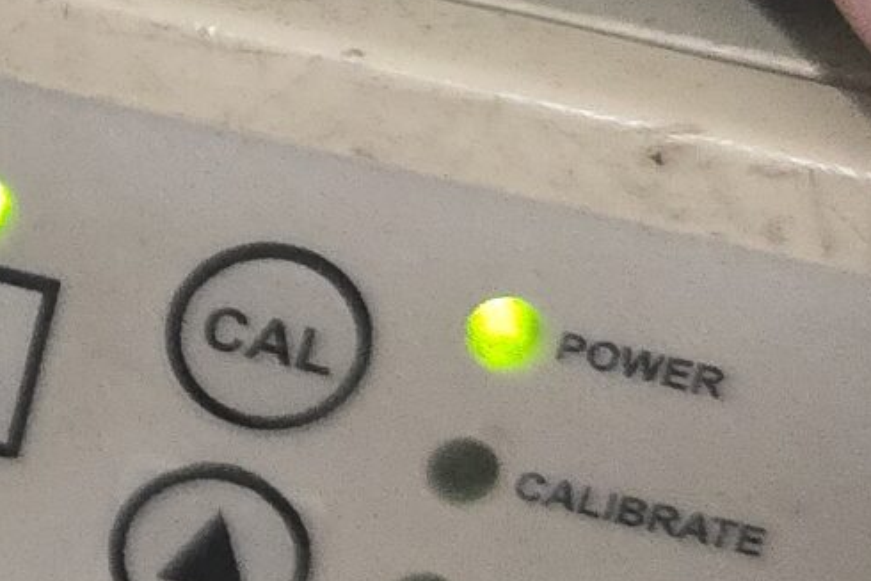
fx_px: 3025
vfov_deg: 10.7
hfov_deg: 14.7
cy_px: -195
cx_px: -615
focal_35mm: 125
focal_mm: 6.3
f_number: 1.7
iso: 800
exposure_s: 1/60
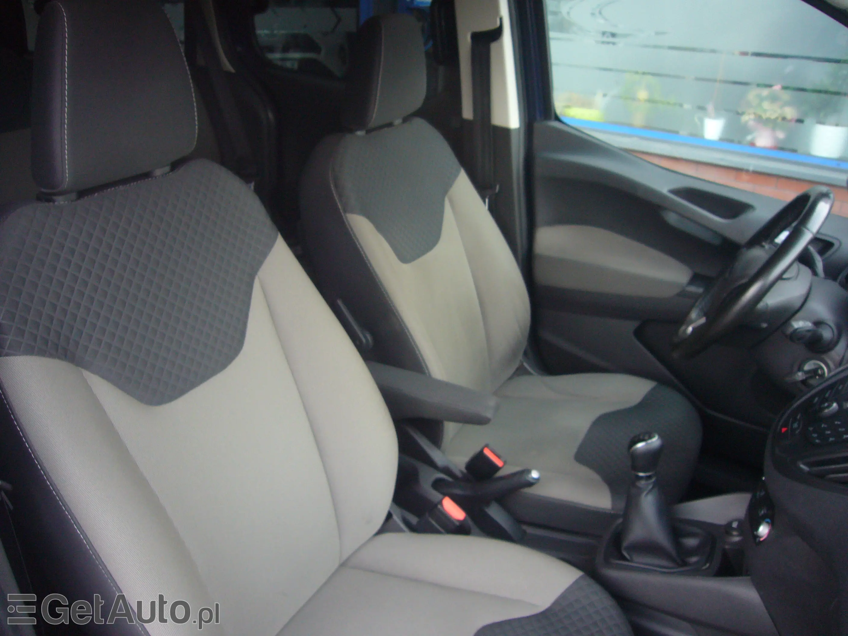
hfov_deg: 63.4
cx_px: 424
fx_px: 686
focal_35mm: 28
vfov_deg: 49.7
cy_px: 318
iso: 160
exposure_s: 1/15
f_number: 2.8
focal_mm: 4.6
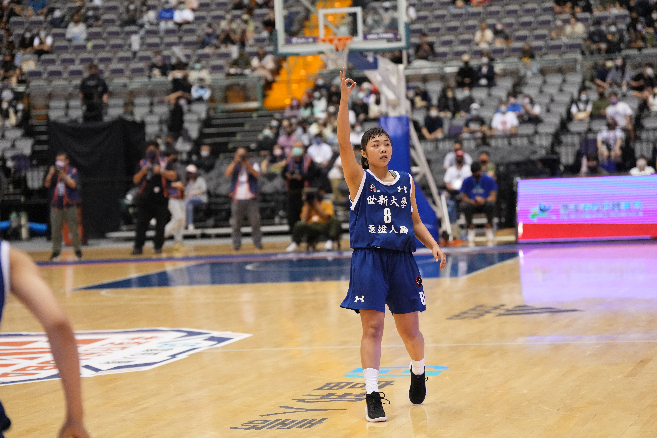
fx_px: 2153
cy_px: 219
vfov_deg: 11.6
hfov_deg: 17.3
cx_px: 328
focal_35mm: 118
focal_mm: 118
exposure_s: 1/1000
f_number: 2.8
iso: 5000
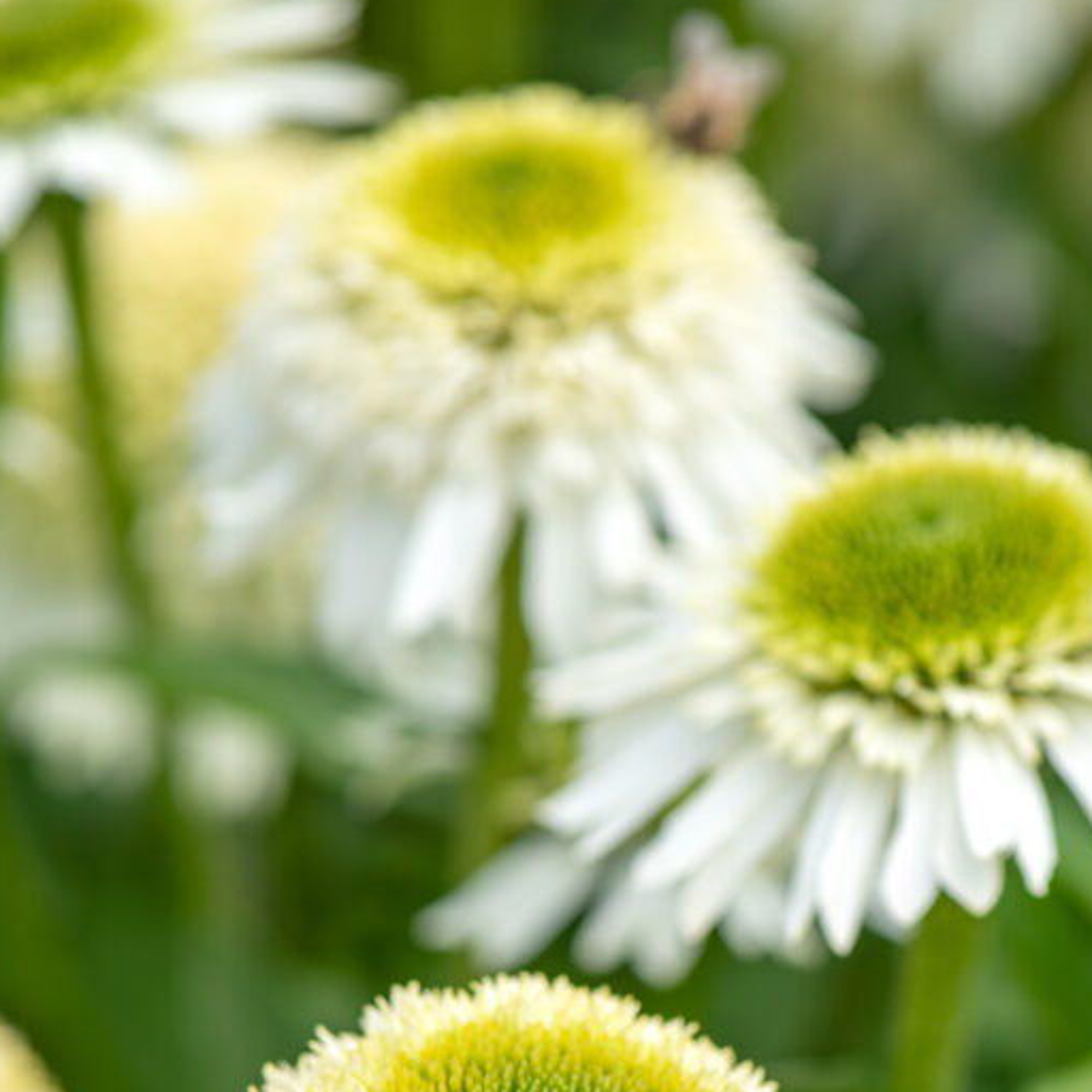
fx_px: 6531
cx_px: 569
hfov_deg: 9.6
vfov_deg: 9.5
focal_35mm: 183
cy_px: 1087
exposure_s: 1/400
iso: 200
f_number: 5.6
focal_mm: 105
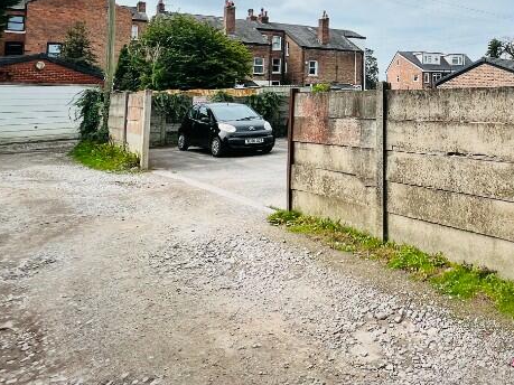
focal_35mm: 29
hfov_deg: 55.3
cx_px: 441
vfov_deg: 45.1
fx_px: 430
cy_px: 63
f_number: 1.8
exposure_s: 1/1357
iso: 32
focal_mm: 1.57
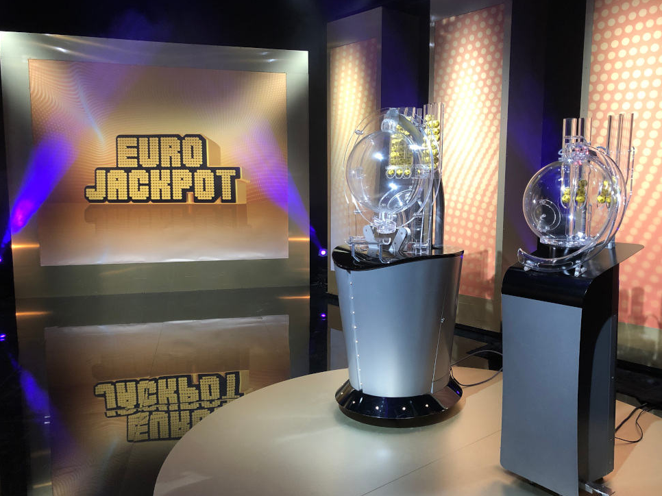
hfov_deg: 61.7
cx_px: 341
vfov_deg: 48.2
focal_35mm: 29
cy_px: 249
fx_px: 554
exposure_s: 1/17
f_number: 1.8
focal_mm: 4
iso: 80
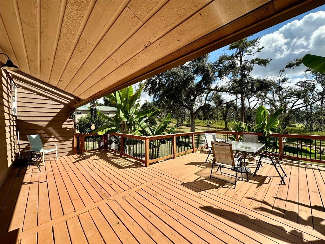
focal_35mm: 14
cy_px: 122
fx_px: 131
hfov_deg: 102.1
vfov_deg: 85.7
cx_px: 162
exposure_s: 1/1043
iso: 40
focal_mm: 2.22
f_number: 2.2
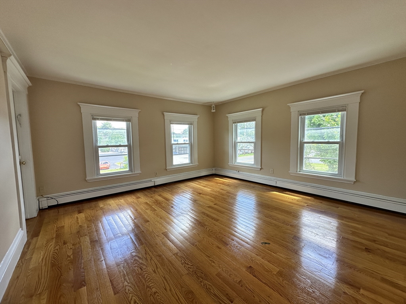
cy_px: 152
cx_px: 203
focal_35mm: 14
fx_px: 164
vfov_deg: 85.7
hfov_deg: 102.1
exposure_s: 1/99
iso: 80
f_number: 2.2
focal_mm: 2.22
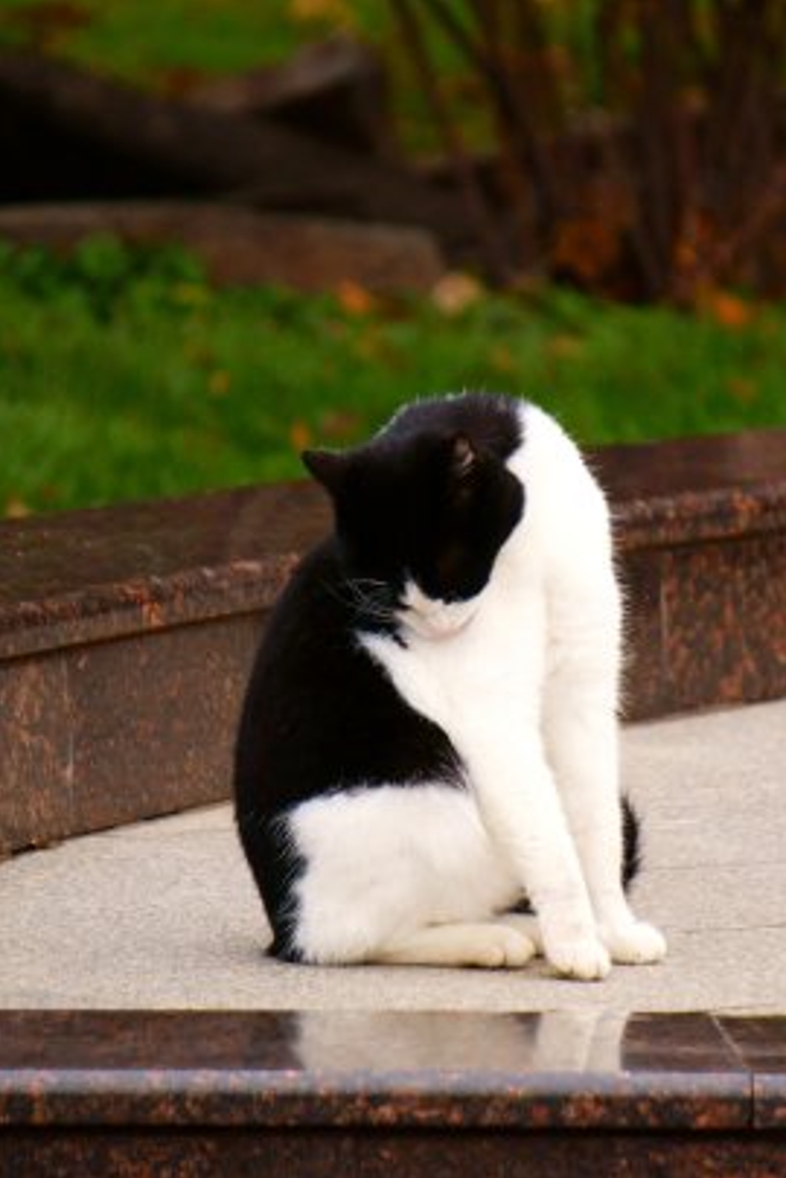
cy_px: 589
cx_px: 515
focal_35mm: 476
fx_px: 15588
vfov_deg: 4.3
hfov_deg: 2.9
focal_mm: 210
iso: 800
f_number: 6.3
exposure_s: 1/400
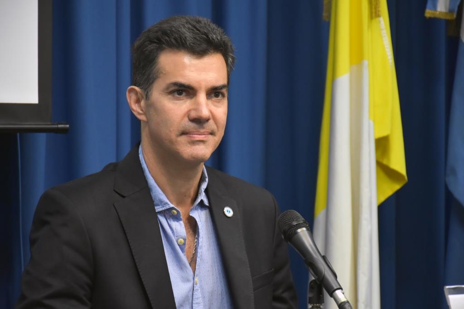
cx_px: 232
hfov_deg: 11.8
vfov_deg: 7.9
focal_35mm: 174
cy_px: 154
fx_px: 2243
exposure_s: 1/160
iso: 3200
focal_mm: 116
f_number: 6.3
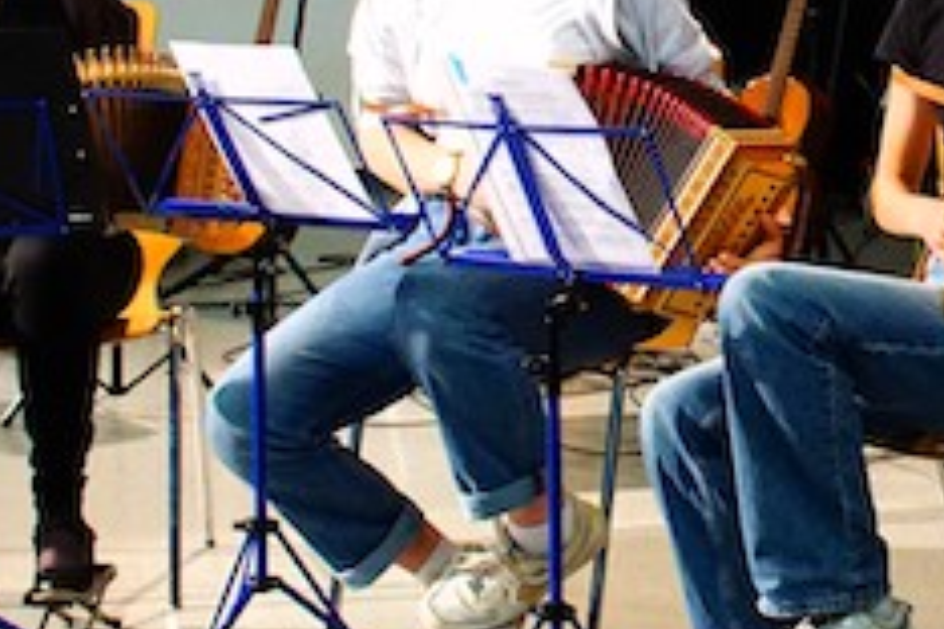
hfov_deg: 6.7
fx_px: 8059
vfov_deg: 4.5
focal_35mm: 307
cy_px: 183
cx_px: 831
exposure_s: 1/50
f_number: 11
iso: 3200
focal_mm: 75
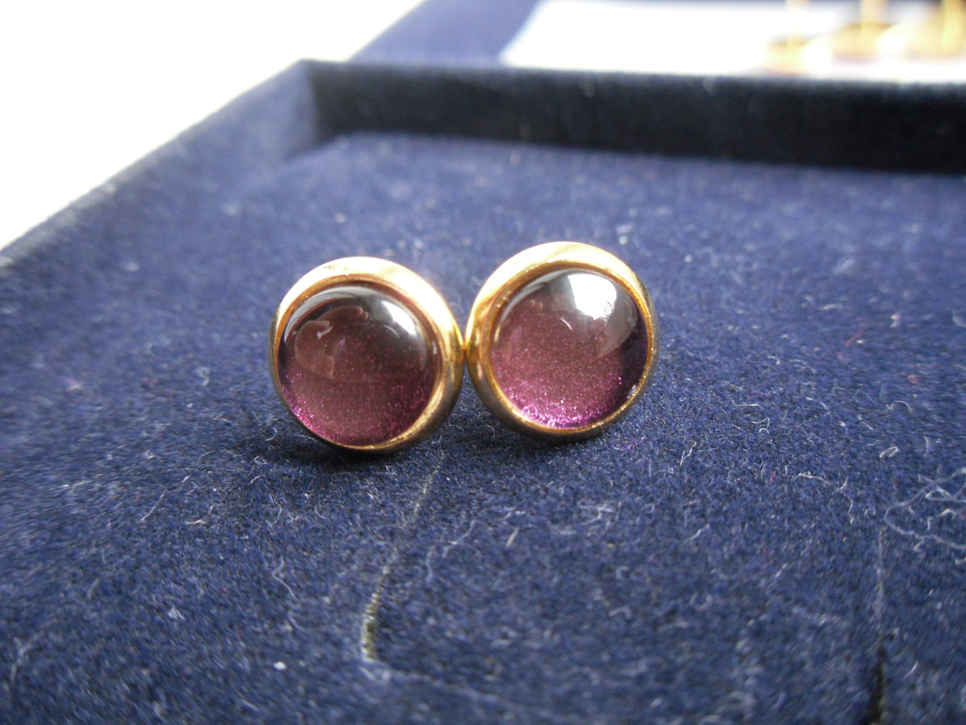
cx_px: 483
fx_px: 1256
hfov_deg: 42.1
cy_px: 362
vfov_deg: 32.2
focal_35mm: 45
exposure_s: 1/43
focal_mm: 6.3
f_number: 3.5
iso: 400
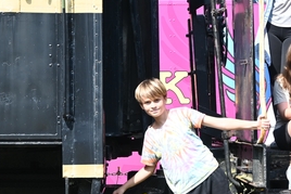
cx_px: 140
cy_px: 117
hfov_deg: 17.9
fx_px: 922
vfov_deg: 12.0
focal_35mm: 114
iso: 140
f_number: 5.6
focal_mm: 34
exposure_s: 1/250
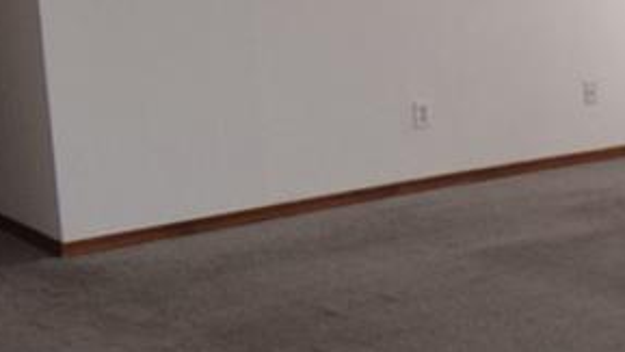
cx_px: 746
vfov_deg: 13.9
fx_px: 1443
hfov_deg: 22.5
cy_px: 181
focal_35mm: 87
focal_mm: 10
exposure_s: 1/100
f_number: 5
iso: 800
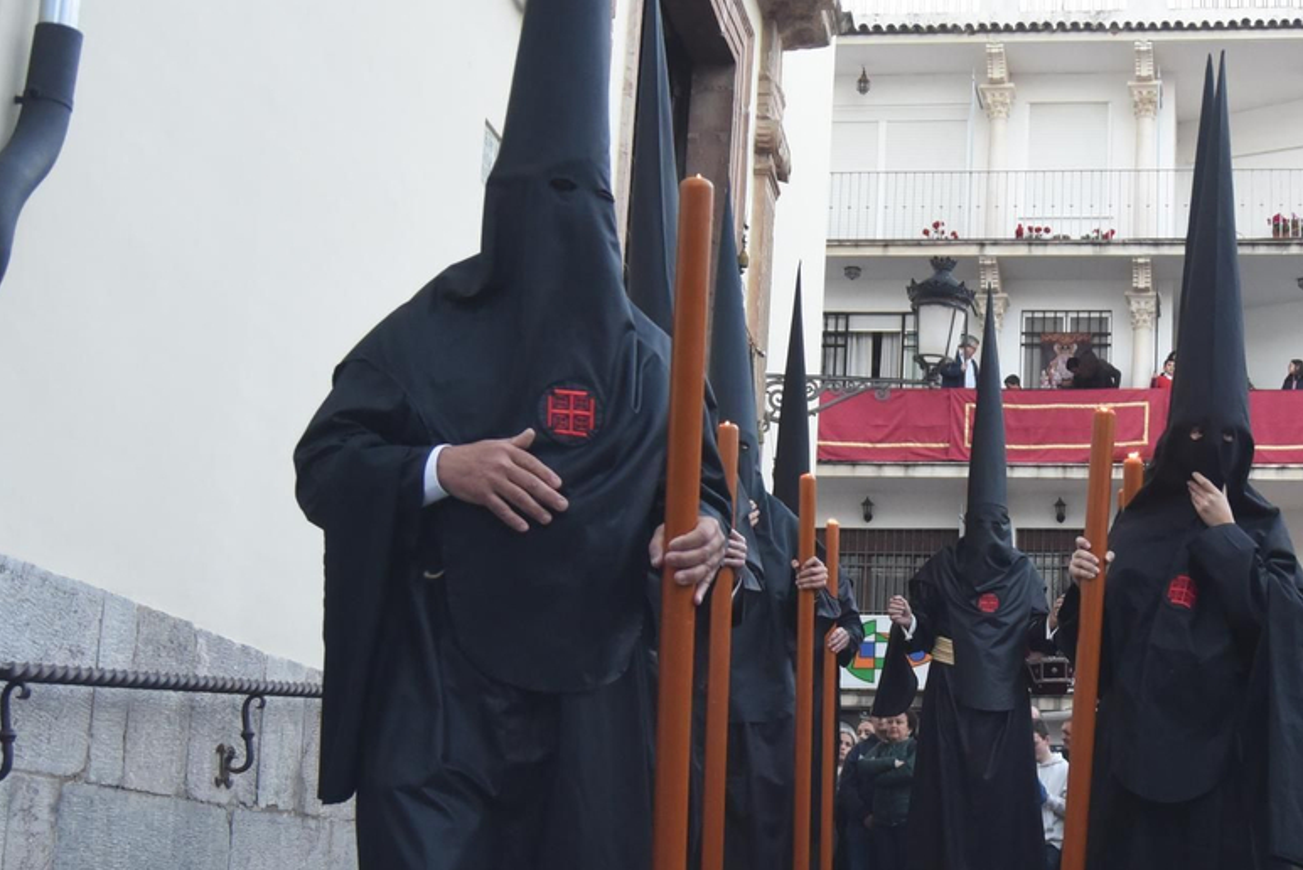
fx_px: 2172
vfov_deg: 22.6
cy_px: 550
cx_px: 1028
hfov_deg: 32.5
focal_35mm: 60
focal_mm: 29
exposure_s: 1/125
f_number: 6.3
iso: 2000
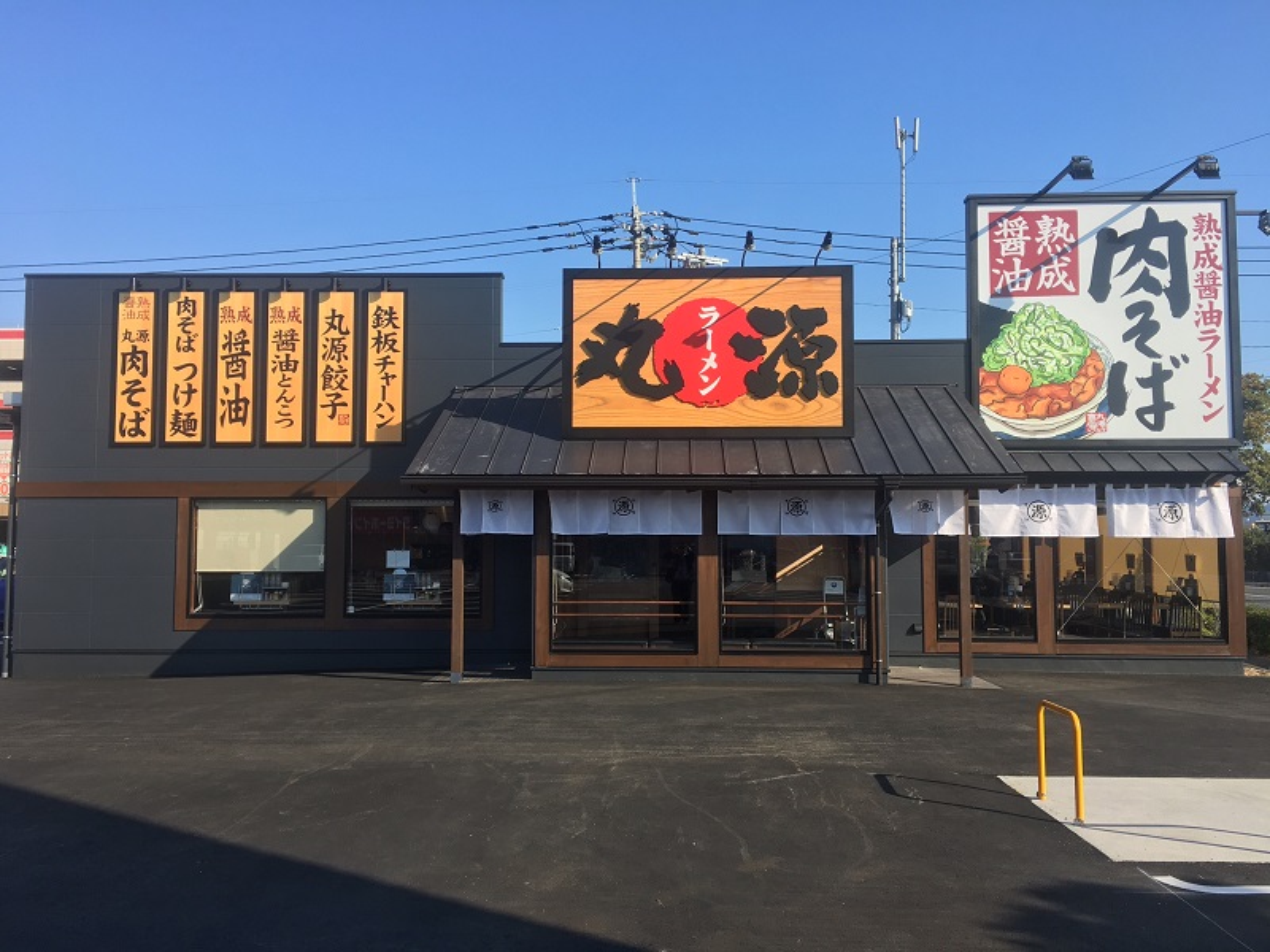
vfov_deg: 48.2
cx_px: 635
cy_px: 476
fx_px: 1064
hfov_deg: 61.7
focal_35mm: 29
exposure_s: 1/874
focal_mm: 4.15
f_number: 2.2
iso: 25
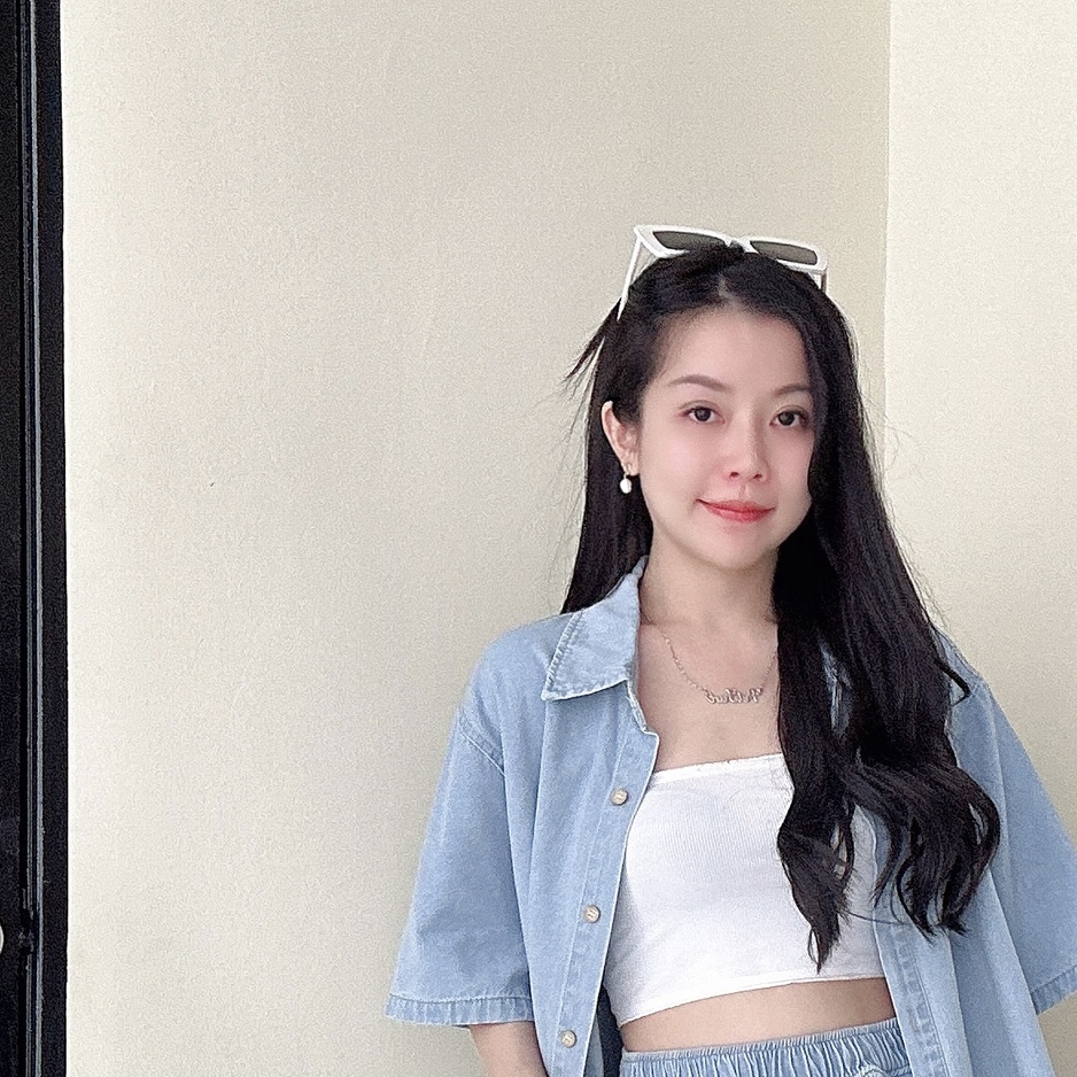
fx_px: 1830
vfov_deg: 28.2
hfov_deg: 32.4
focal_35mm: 52
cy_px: 1326
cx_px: 758
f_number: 1.9
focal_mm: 2.69
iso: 80
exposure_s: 1/61
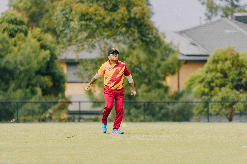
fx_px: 4116
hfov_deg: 3.4
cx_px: 124
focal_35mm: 600
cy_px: 82
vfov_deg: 2.3
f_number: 6.3
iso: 500
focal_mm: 600
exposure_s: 1/1000
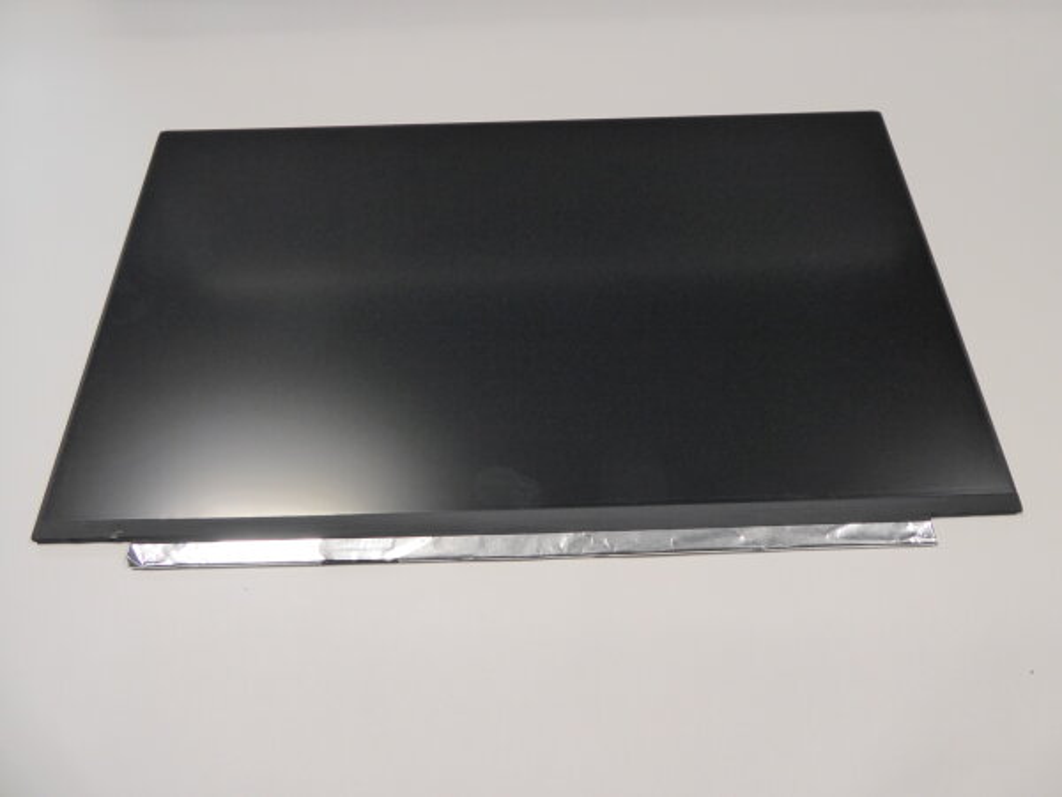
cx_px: 531
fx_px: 767
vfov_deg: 54.9
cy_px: 398
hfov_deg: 69.4
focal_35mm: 25
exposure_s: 1/60
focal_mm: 4.3
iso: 400
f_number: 3.3
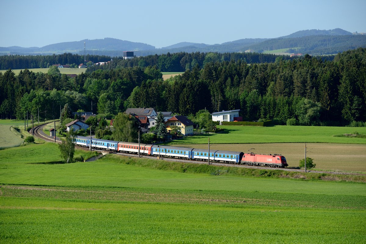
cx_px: 183
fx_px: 1271
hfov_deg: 16.4
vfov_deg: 11.0
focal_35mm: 125
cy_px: 122
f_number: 5.6
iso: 250
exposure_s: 1/1600
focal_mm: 125
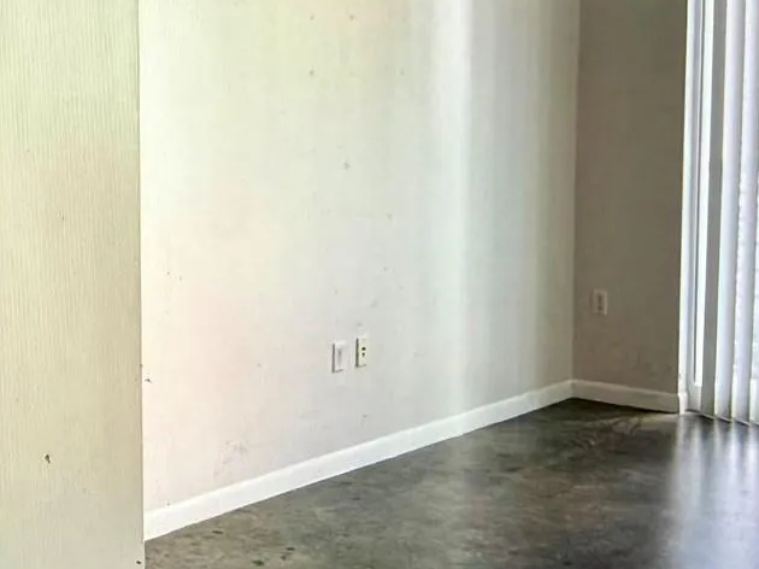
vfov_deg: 23.7
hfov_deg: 30.5
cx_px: 96
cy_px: 133
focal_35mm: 61
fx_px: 1337
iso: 100
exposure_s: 1/121
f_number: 2.2
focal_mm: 2.22
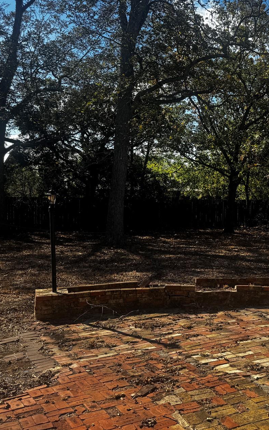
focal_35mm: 41
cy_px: 205
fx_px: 481
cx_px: 273
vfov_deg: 48.2
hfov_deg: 29.1
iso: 80
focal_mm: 6.76
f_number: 1.78
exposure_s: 1/2415
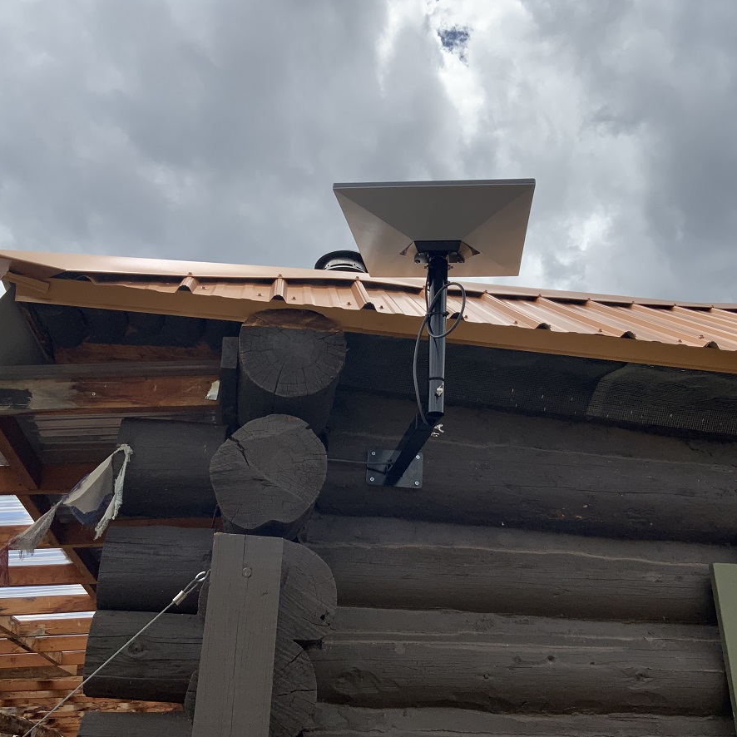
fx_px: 843
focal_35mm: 35
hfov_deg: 47.2
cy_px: 361
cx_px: 380
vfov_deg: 47.2
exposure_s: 1/2320
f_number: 1.8
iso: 16
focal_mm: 3
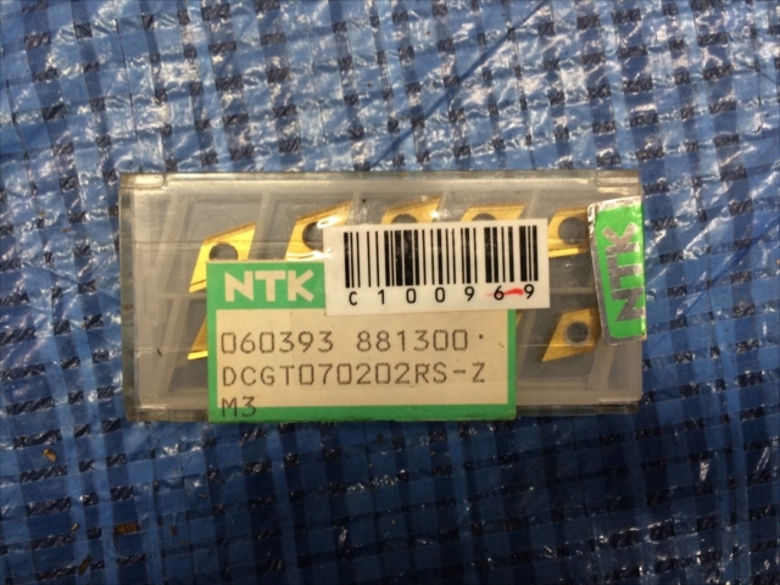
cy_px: 292
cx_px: 390
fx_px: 653
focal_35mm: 29
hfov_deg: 61.7
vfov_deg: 48.2
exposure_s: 1/30
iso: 125
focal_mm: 4.15
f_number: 2.2
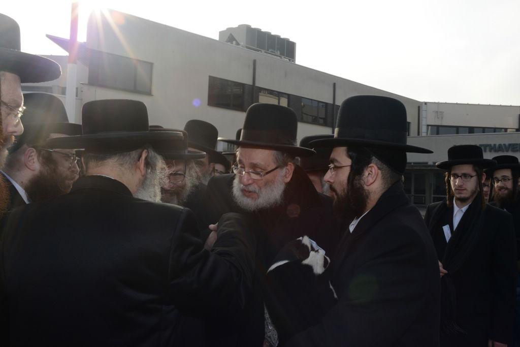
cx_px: 260
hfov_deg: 54.4
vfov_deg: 37.9
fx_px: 506
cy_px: 174
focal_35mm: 35
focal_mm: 35
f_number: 20
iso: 640
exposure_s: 1/200
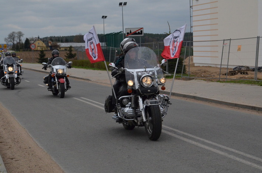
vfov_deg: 15.6
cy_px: 86
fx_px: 632
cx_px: 131
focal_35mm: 87
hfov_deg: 23.4
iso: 1600
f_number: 10
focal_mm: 58
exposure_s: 1/1600
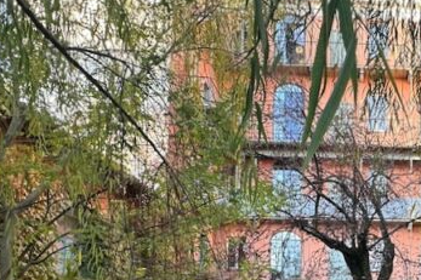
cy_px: 291
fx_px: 503
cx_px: 374
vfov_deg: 28.8
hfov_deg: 42.0
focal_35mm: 43
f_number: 2.2
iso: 125
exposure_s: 1/99
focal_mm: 2.22
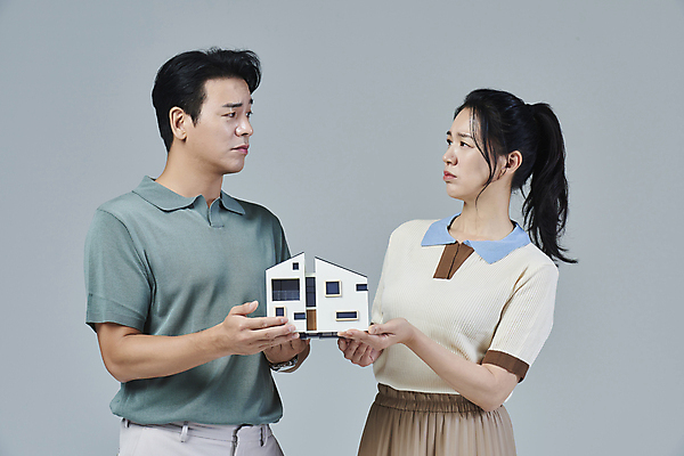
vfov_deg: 11.2
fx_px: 2318
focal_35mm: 122
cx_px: 342
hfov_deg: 16.8
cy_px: 228
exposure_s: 1/125
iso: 100
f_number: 14
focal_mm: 122
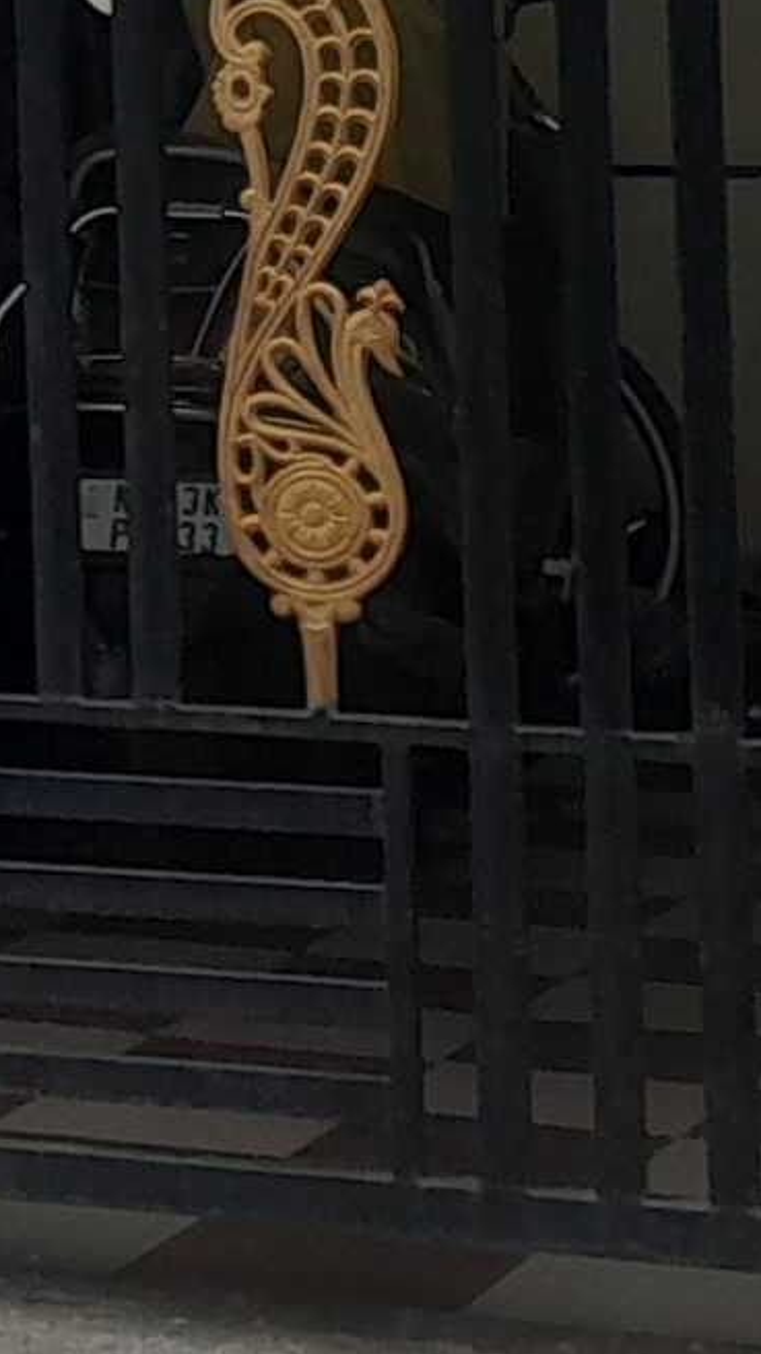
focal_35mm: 183
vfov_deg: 11.4
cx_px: -2085
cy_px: -491
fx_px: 6565
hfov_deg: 5.8
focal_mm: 4
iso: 40
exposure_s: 1/120
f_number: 1.8
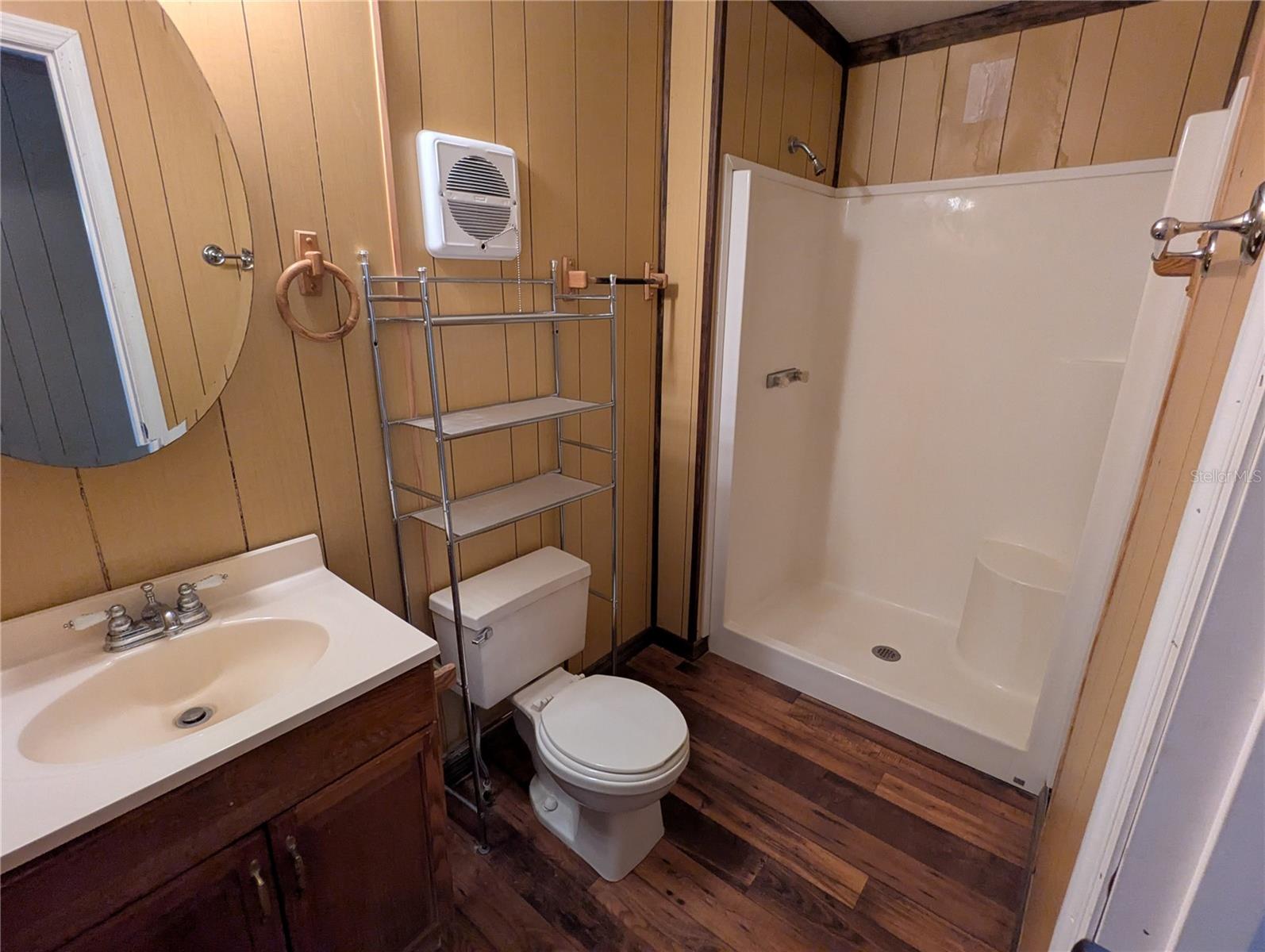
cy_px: 476
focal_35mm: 16
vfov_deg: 78.2
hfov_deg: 94.4
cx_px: 632
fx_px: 585
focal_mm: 2.35
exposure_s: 1/24
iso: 430
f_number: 2.2
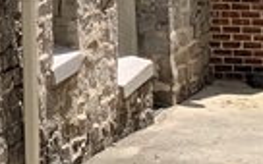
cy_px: -326
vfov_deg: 6.0
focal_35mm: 202
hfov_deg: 8.6
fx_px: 1448
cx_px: -526
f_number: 1.8
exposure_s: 1/597
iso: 25
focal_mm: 4.25
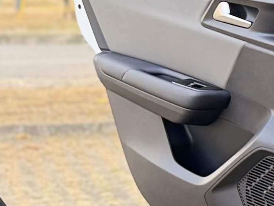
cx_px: 616
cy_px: 56
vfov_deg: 10.7
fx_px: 1093
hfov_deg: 12.0
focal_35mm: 138
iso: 200
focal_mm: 6.76
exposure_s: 1/160
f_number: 1.78
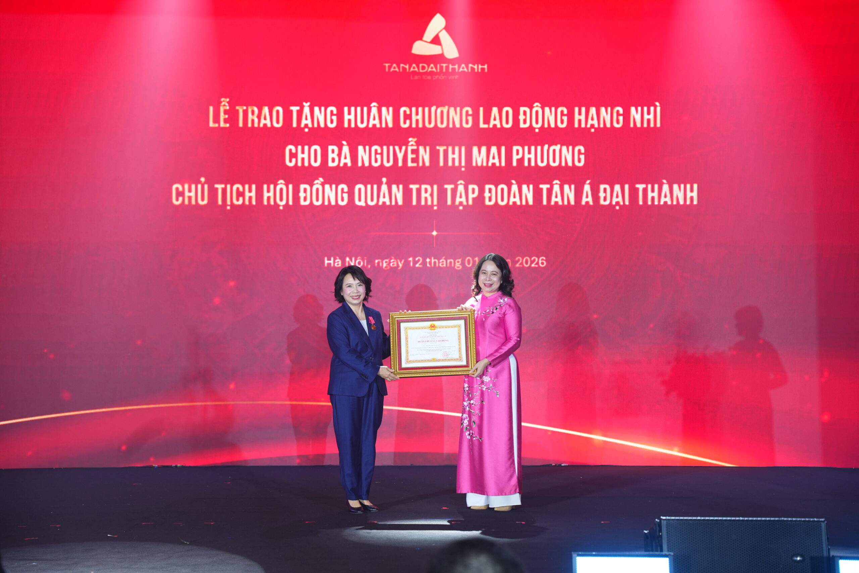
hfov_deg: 32.4
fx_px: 1479
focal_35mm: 62
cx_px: 430
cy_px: 286
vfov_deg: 21.9
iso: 640
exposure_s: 1/200
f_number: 4
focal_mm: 62
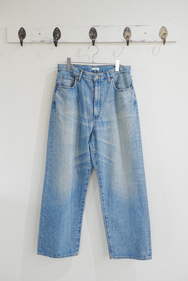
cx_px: 94
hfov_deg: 32.6
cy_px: 140
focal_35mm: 41
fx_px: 321
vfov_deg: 47.4
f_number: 11
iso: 1250
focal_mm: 41
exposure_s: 1/30
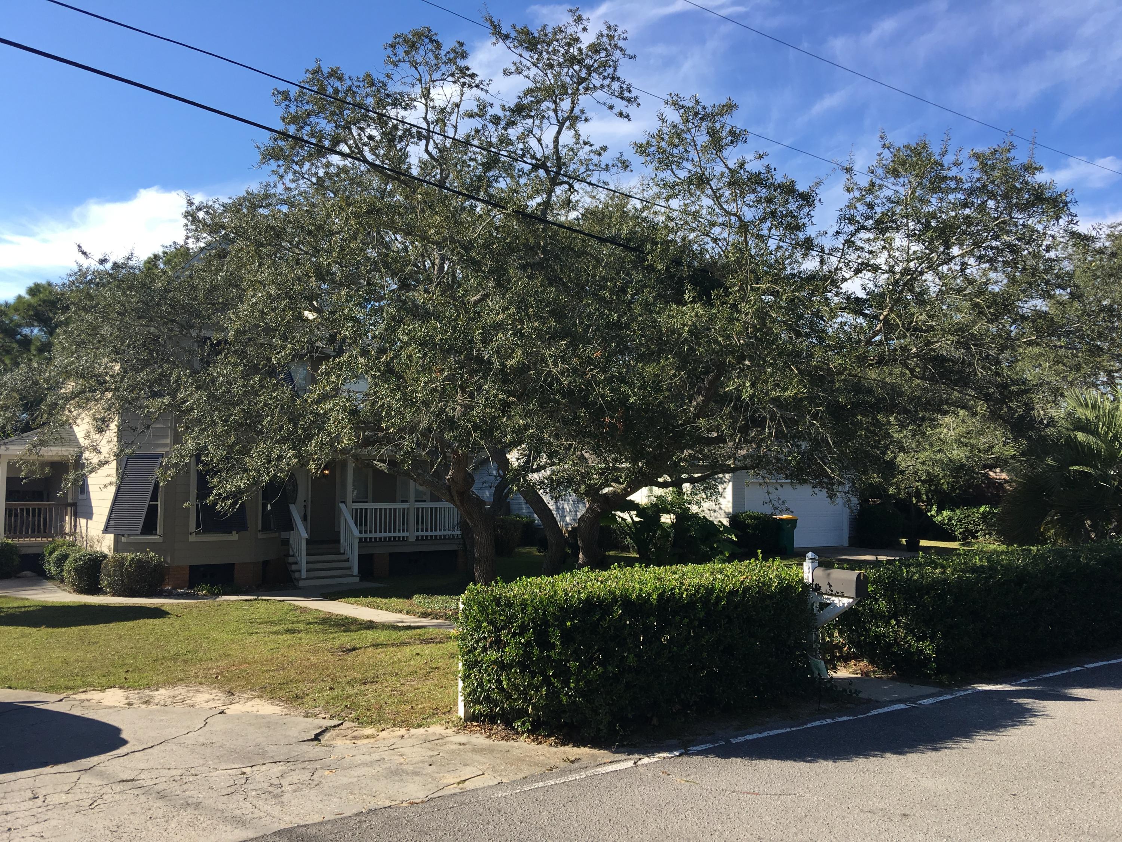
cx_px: 561
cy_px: 421
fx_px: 940
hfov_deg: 61.7
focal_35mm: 29
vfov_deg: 48.2
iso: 25
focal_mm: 4.15
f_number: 2.2
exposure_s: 1/845
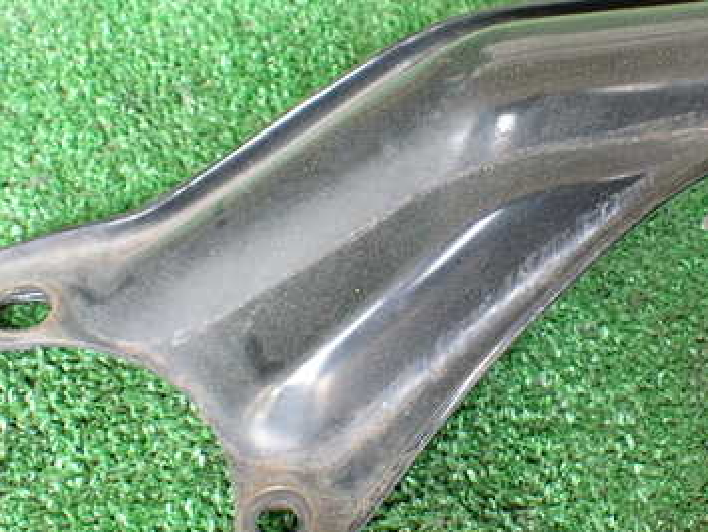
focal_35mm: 51
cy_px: 179
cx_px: 439
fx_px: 1043
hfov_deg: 37.3
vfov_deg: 28.4
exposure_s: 1/125
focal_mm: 5.4
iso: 640
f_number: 2.3
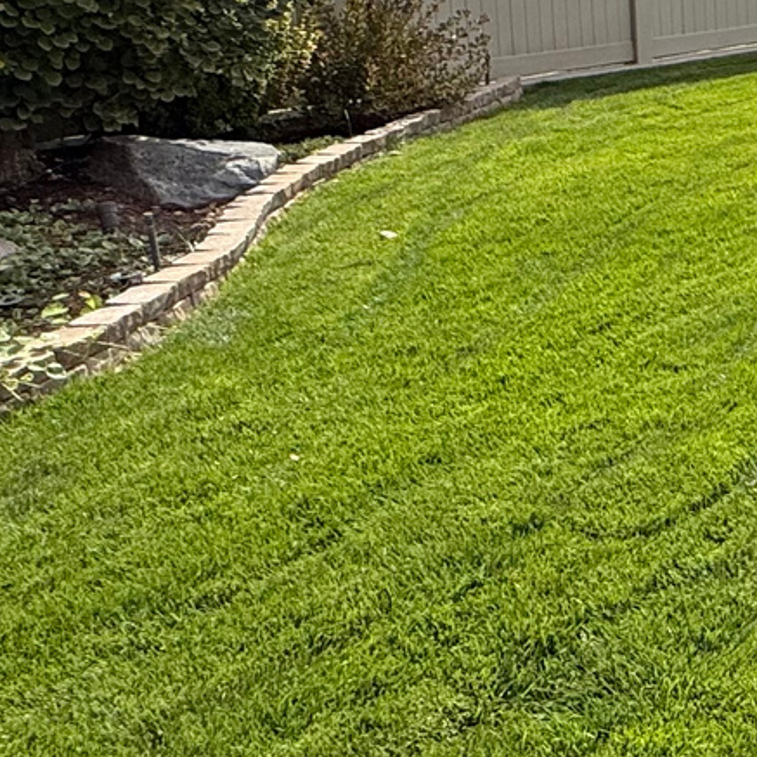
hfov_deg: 20.5
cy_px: 29
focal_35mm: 58
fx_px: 1435
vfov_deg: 28.1
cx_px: 1370
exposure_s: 1/1961
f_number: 2.2
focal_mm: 2.22
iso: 50
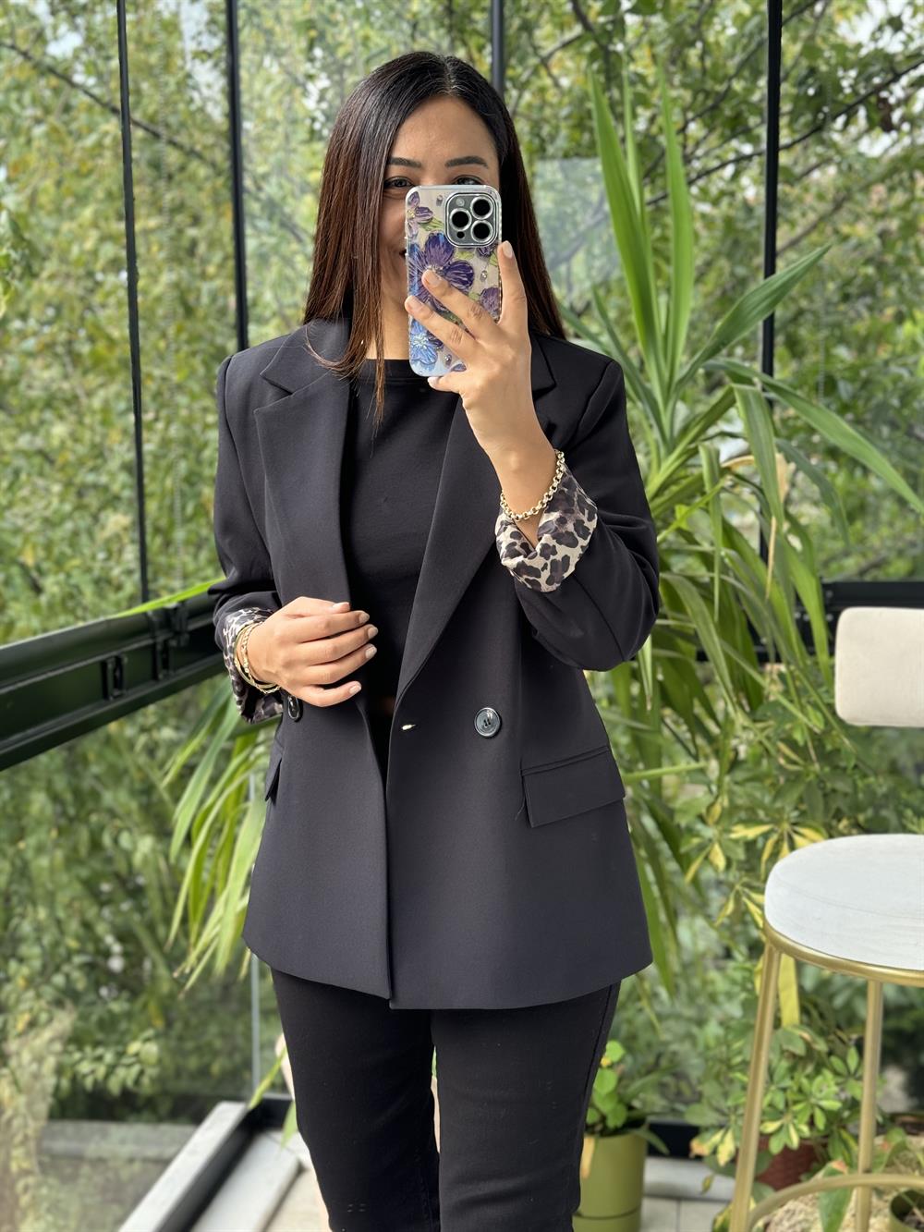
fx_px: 1708
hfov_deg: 30.3
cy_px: 616
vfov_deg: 39.7
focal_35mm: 48
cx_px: 462
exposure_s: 1/130
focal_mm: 6.76
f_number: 1.78
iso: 100
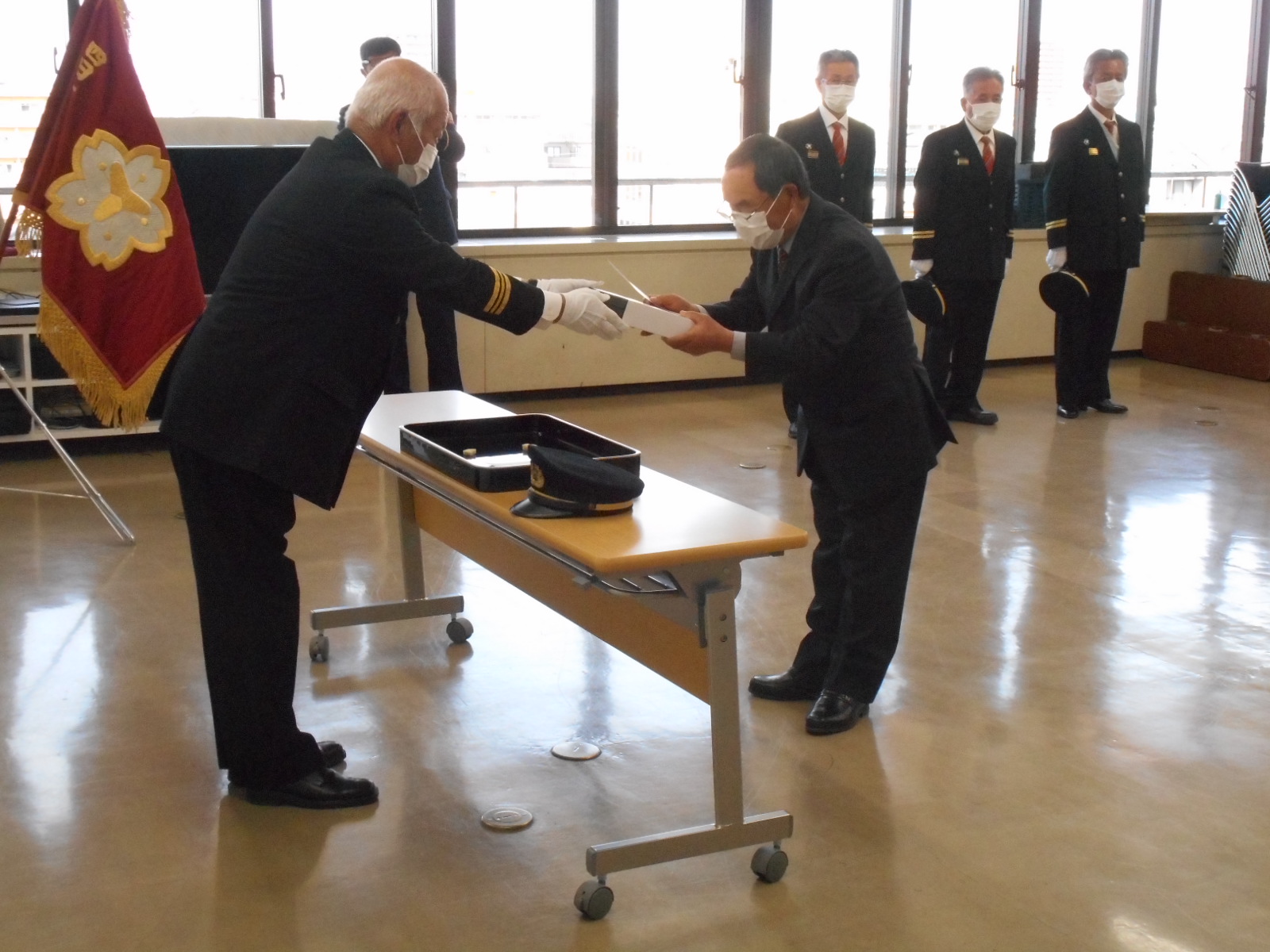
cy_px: 476
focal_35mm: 51
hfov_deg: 37.5
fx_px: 1871
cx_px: 635
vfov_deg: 28.6
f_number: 4.9
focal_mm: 9.1
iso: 800
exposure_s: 1/160
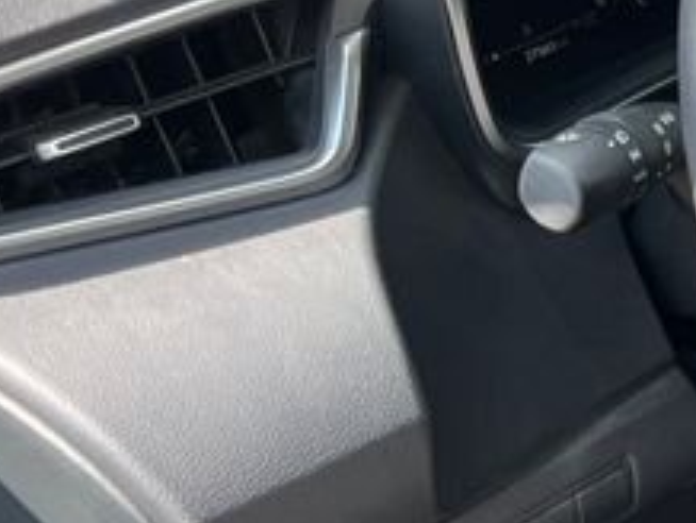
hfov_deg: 13.5
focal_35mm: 122
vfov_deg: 12.2
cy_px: 351
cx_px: 1459
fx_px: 2456
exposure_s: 1/285
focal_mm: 5.1
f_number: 1.6
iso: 40
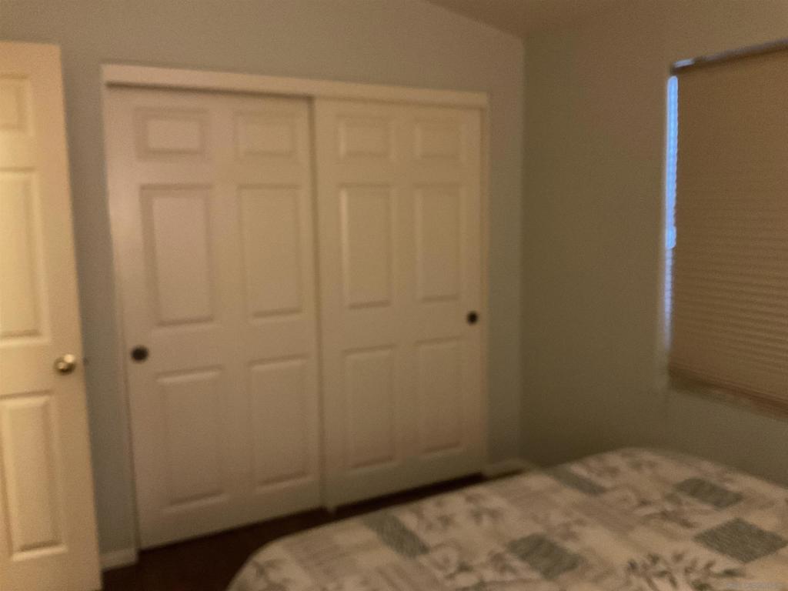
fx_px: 660
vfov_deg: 48.2
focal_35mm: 29
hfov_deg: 61.7
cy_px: 296
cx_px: 394
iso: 500
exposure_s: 1/24
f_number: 1.8
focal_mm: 3
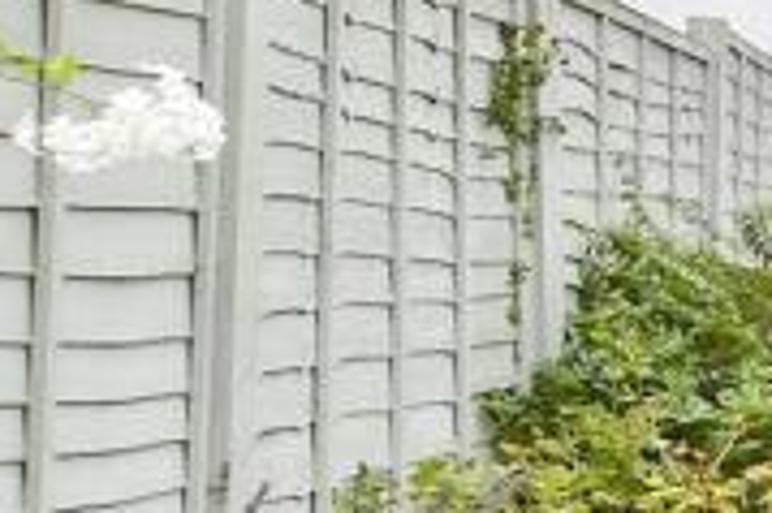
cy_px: 278
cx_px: 2161
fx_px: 1842
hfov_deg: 12.5
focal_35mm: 86
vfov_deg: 15.9
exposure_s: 1/30
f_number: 8
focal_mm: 10
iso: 160
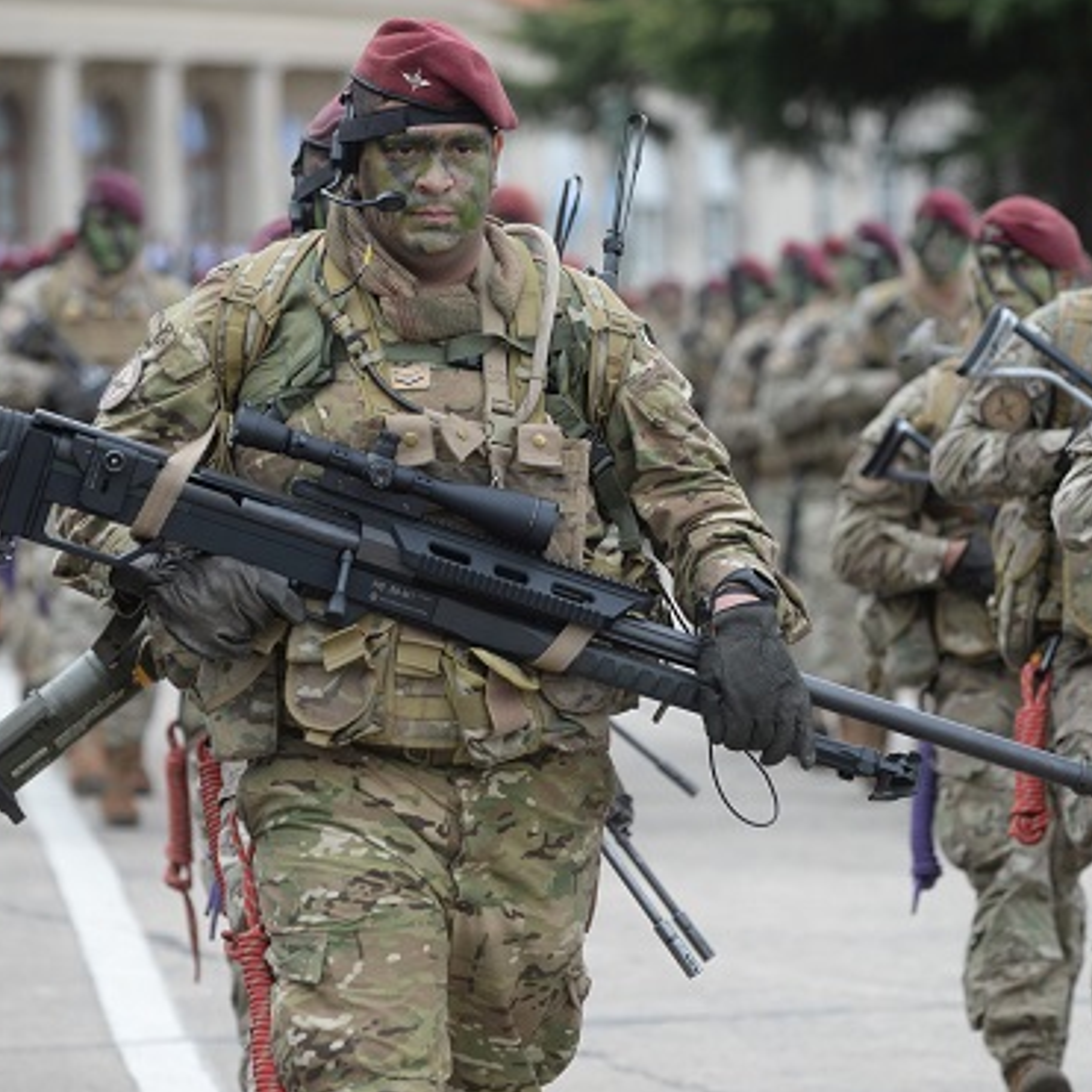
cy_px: 575
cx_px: 603
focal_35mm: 206
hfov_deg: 8.5
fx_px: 7352
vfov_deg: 8.5
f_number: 5.6
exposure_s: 1/500
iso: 400
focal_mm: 150
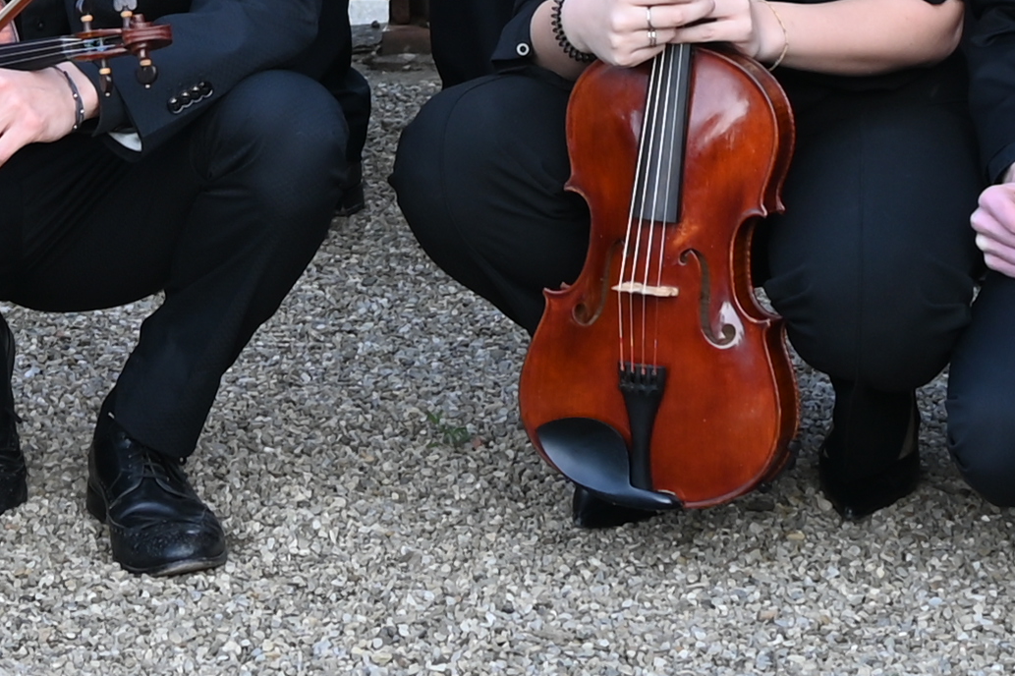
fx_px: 5609
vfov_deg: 6.8
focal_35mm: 199
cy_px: -490
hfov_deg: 10.3
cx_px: 102
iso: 100
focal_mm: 34
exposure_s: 1/60
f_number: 4.8
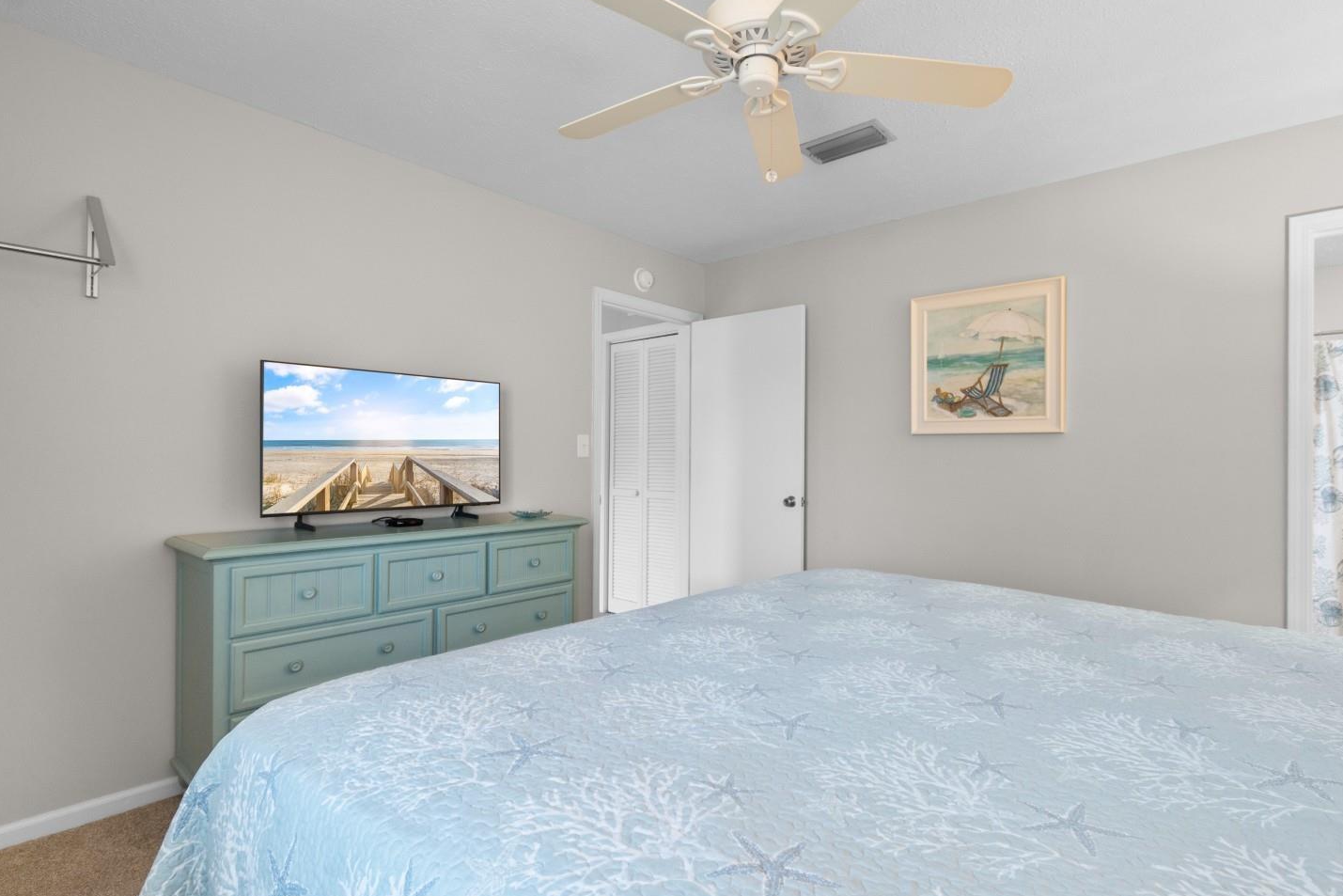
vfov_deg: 70.4
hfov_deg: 93.3
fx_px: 634
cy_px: 455
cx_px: 682
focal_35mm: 17
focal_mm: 10
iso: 100
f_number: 4.5
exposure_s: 2
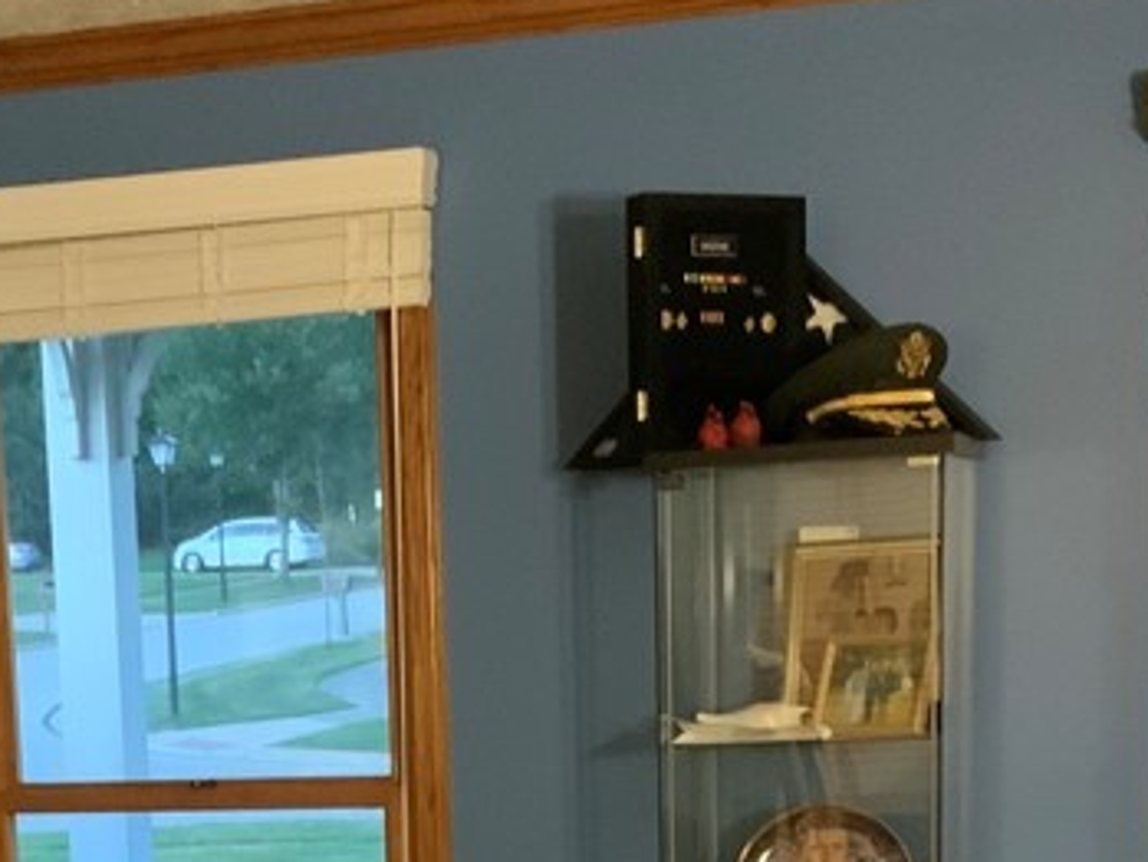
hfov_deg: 22.8
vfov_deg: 16.5
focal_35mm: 85
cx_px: 270
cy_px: 1109
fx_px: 2820
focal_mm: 3
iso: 500
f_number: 1.8
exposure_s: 1/30
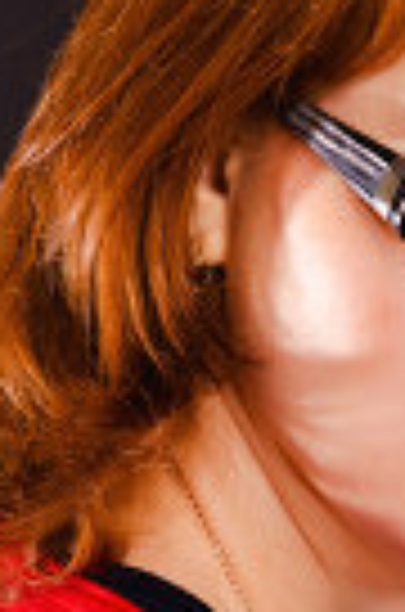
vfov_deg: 6.8
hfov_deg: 4.5
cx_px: 551
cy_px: 567
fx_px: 5122
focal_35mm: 302
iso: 100
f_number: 6.3
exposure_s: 1/125
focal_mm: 70
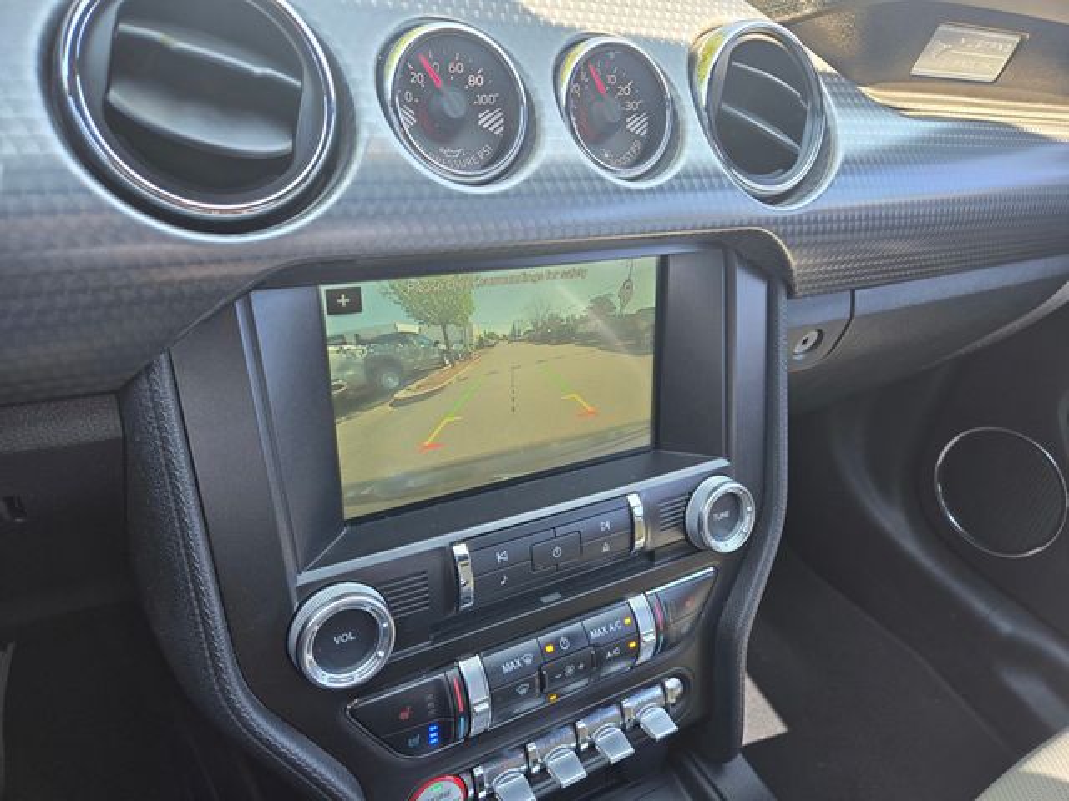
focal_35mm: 23
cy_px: 400
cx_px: 534
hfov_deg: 73.9
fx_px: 710
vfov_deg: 58.9
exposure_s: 1/50
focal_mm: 5.4
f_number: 1.8
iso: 32
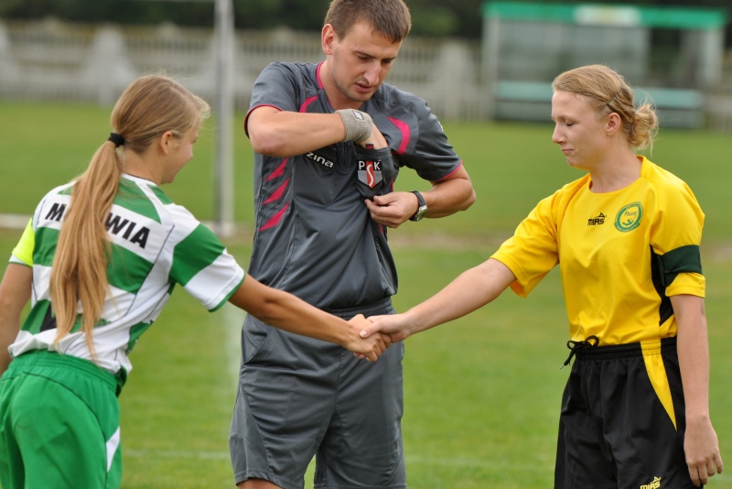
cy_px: 244
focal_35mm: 248
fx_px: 5034
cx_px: 366
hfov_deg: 8.3
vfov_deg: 5.6
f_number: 4
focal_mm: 165
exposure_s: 1/500
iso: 250
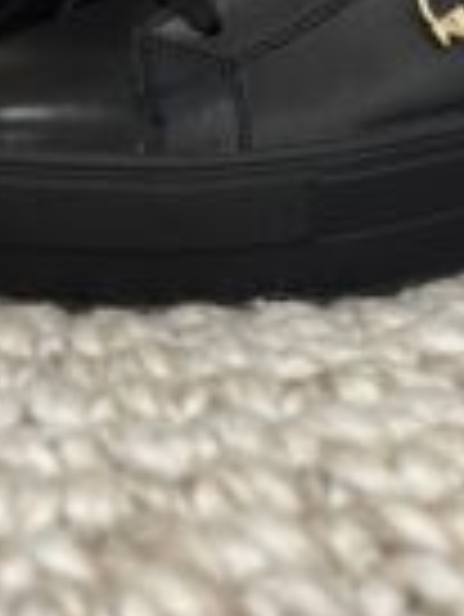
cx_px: 351
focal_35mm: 140
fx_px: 2498
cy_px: -261
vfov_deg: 13.4
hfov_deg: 10.6
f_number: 1.78
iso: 200
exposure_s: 1/100
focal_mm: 6.86
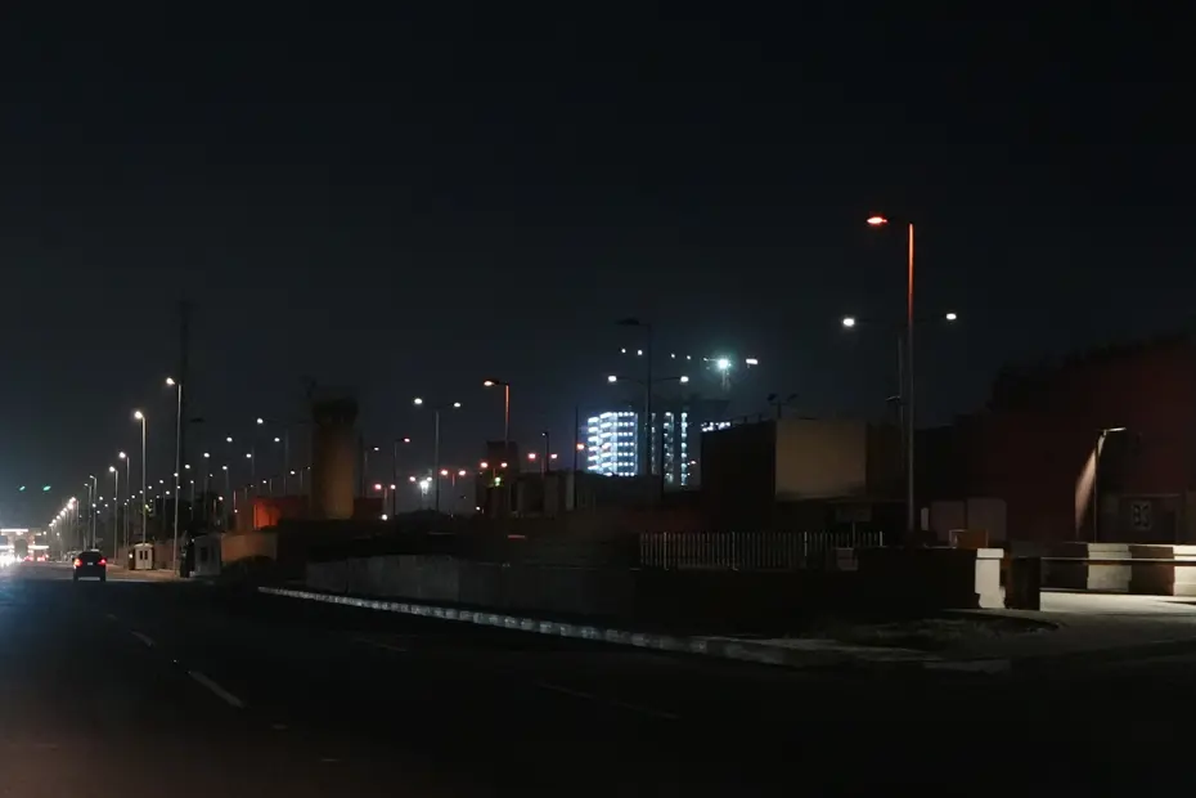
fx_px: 1163
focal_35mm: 35
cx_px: 598
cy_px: 399
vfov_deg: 37.9
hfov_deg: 54.4
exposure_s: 1/200
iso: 10000
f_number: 2.8
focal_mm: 35
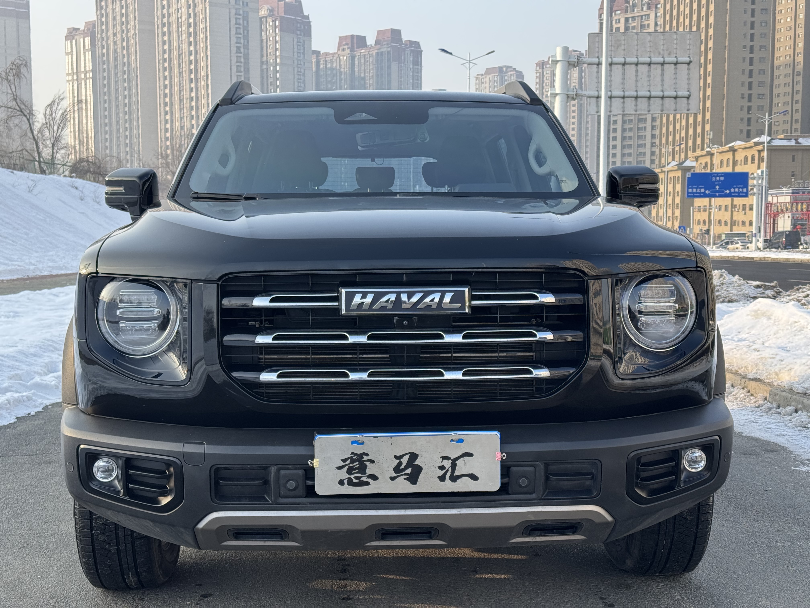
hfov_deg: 39.7
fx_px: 1123
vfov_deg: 30.3
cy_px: 304
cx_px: 405
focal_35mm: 48
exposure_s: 1/802
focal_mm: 6.76
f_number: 1.78
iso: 64
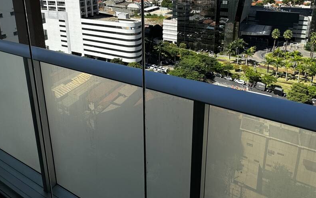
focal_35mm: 27
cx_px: 137
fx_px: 233
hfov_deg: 68.1
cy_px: 30
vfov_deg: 43.1
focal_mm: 2.22
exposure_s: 1/1709
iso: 50
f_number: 2.2
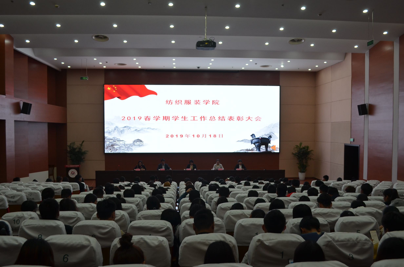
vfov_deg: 39.8
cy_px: 134
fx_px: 370
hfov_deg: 57.3
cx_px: 202
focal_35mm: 33
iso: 400
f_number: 5
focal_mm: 22
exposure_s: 1/100
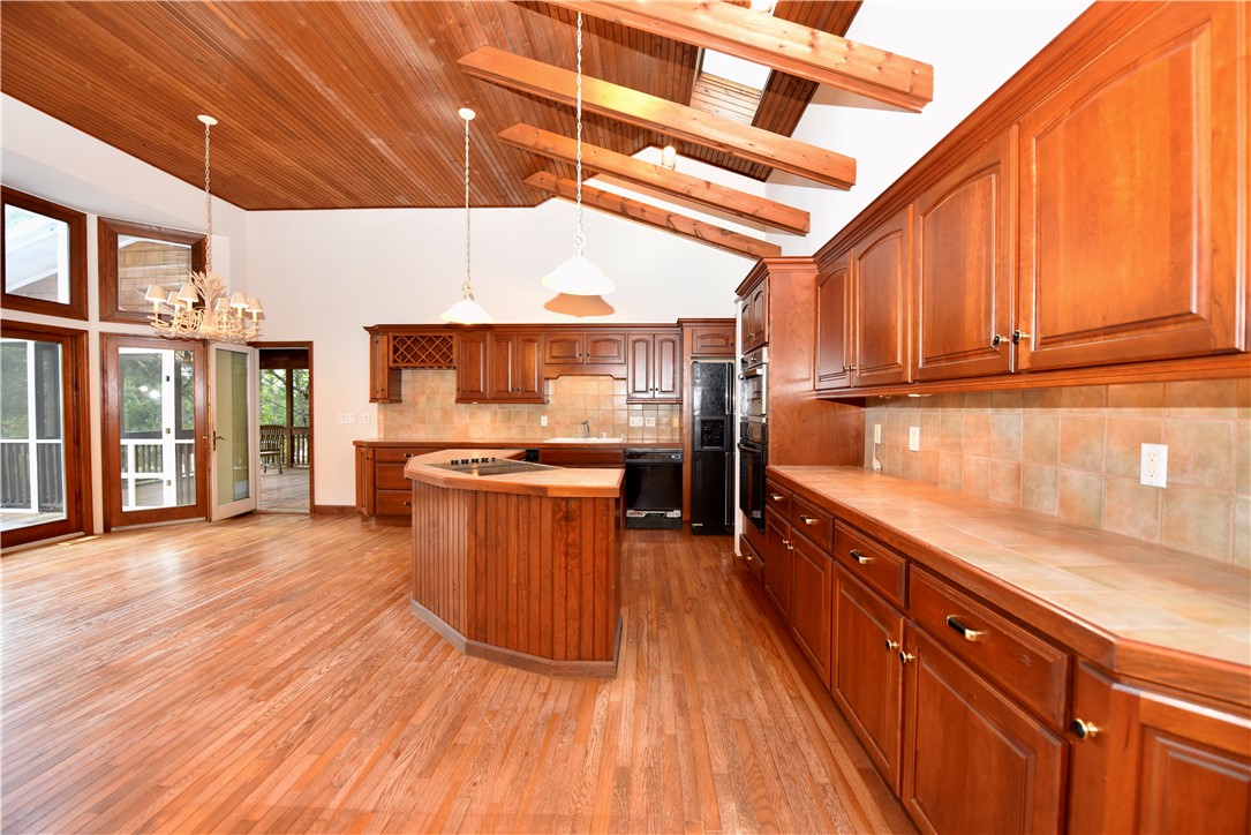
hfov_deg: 104.2
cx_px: 626
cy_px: 418
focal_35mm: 14
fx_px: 487
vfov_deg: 81.2
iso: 800
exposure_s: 1/80
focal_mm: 14
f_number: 4.5
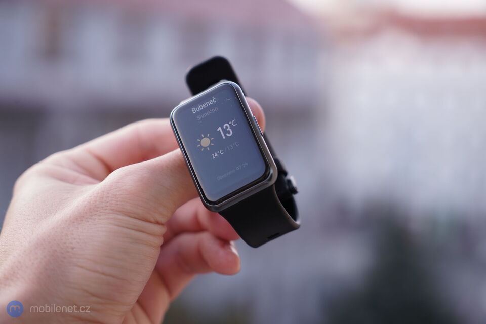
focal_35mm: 69
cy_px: 162
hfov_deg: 29.2
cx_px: 243
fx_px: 931
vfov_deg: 19.7
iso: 400
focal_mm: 69
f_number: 4
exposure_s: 1/200
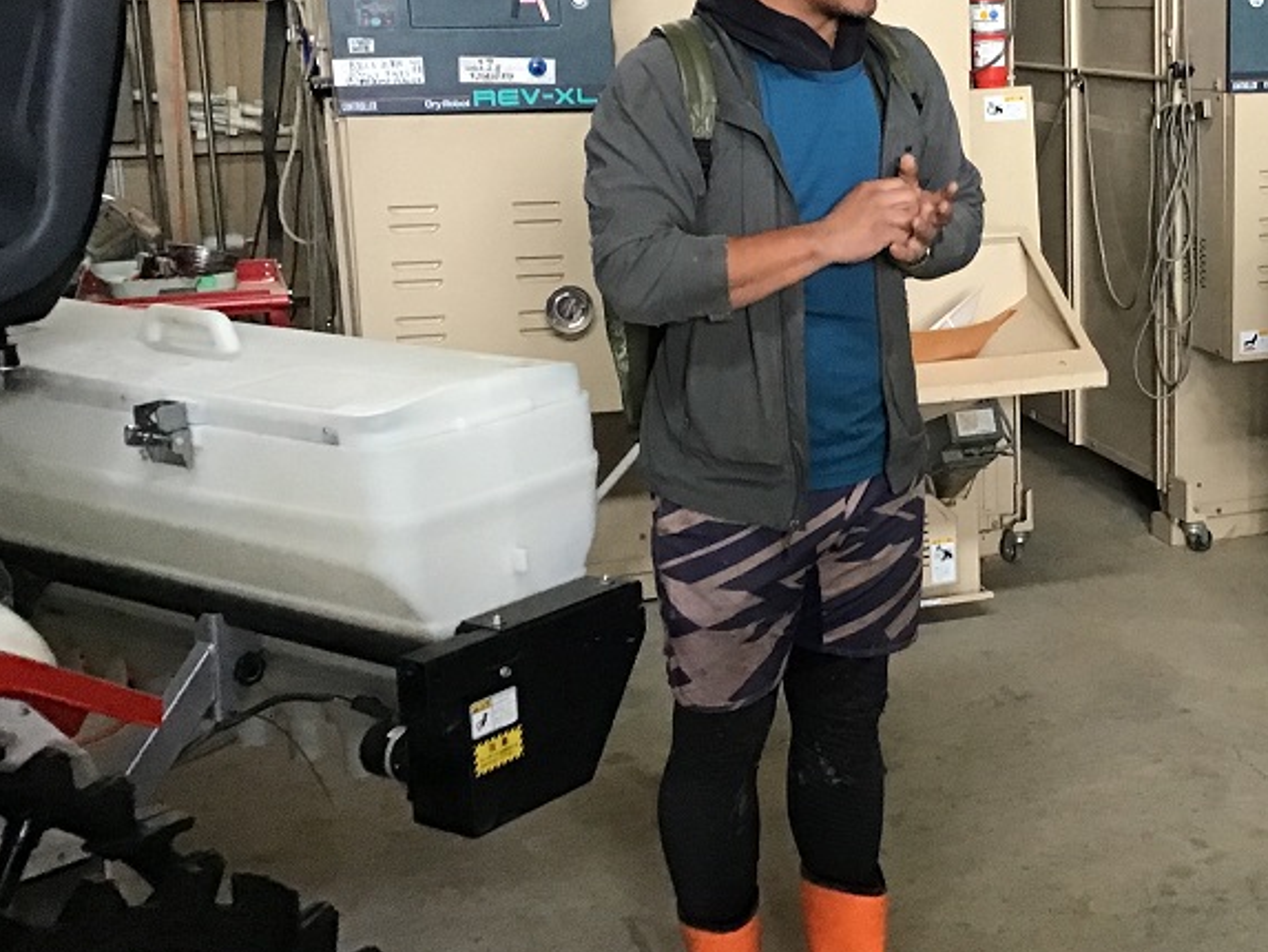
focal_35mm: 53
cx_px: 1033
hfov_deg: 34.9
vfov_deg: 27.5
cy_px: 380
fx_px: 1942
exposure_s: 1/30
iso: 160
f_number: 2.4
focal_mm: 3.3
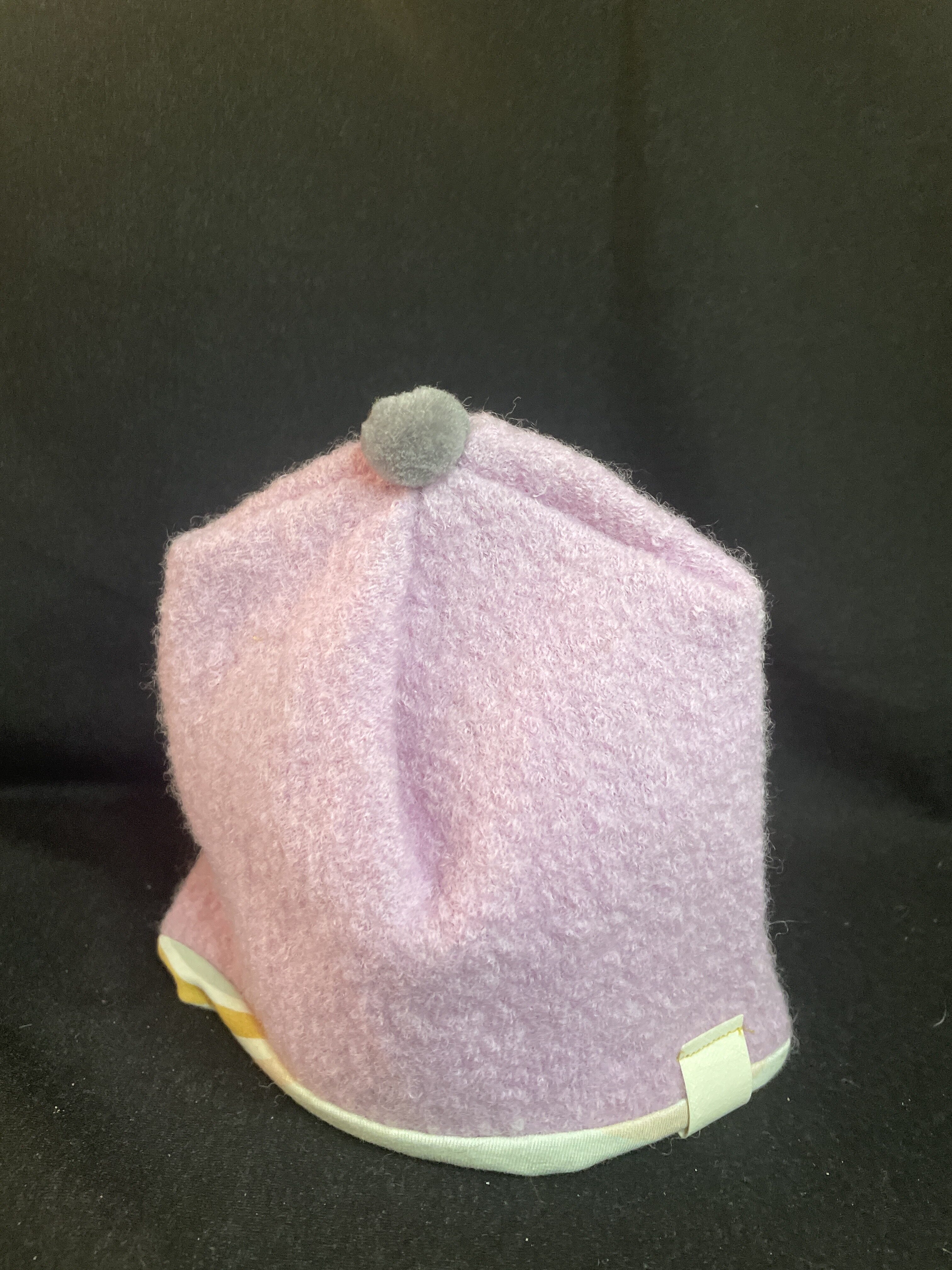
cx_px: 476
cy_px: 635
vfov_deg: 67.3
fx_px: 953
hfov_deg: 53.1
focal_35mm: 26
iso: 320
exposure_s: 1/50
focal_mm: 4.2
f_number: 1.6
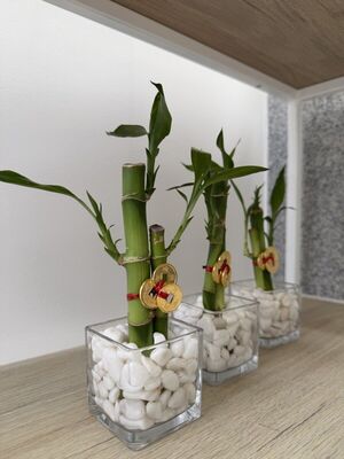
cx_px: 172
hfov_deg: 56.8
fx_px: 318
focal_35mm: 24
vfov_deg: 71.6
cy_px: 230
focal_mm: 6.76
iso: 50
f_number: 1.78
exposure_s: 1/124
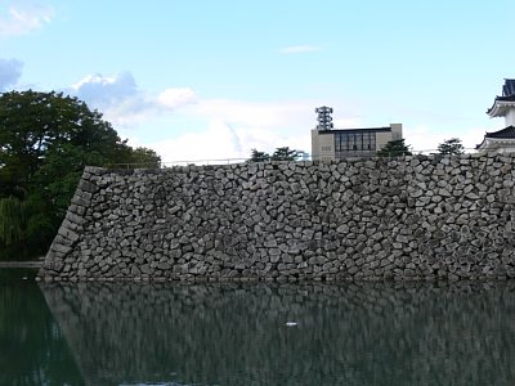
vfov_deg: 32.9
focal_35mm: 44
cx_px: 258
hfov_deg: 42.9
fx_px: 655
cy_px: 193
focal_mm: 9.3
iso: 80
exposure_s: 1/125
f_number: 5.6
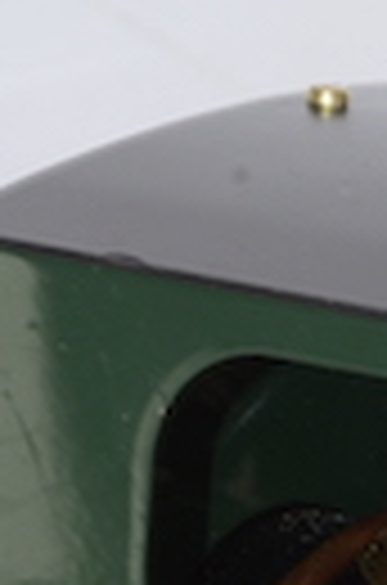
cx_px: 500
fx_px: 15205
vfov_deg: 2.2
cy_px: 886
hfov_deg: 1.5
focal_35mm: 938
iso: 800
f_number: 13
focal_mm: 200
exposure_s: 1/60
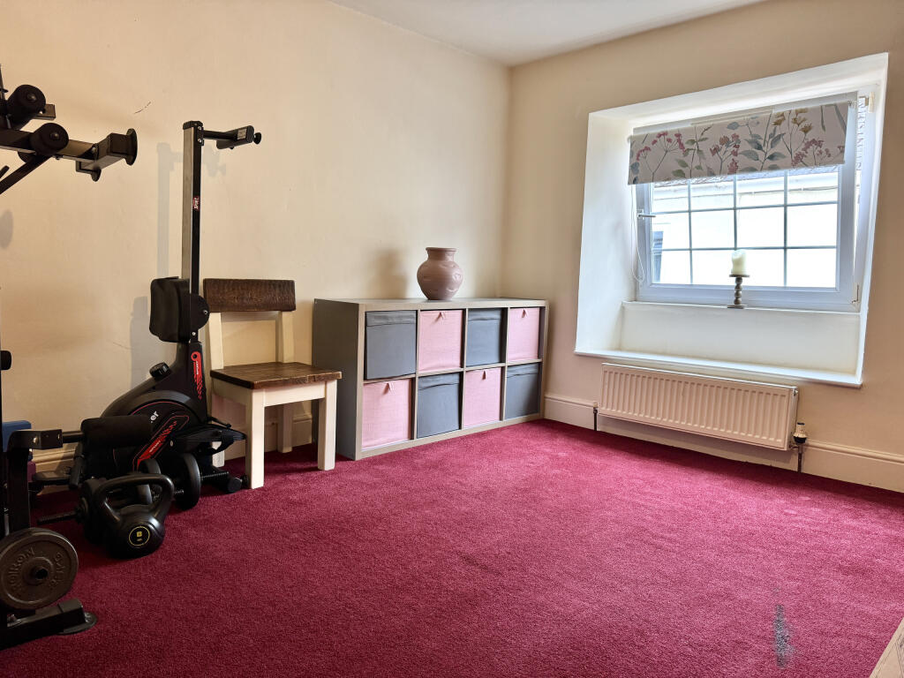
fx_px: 627
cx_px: 452
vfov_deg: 56.8
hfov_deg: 71.6
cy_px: 339
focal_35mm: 24
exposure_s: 1/100
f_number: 1.78
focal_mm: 6.76
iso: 200
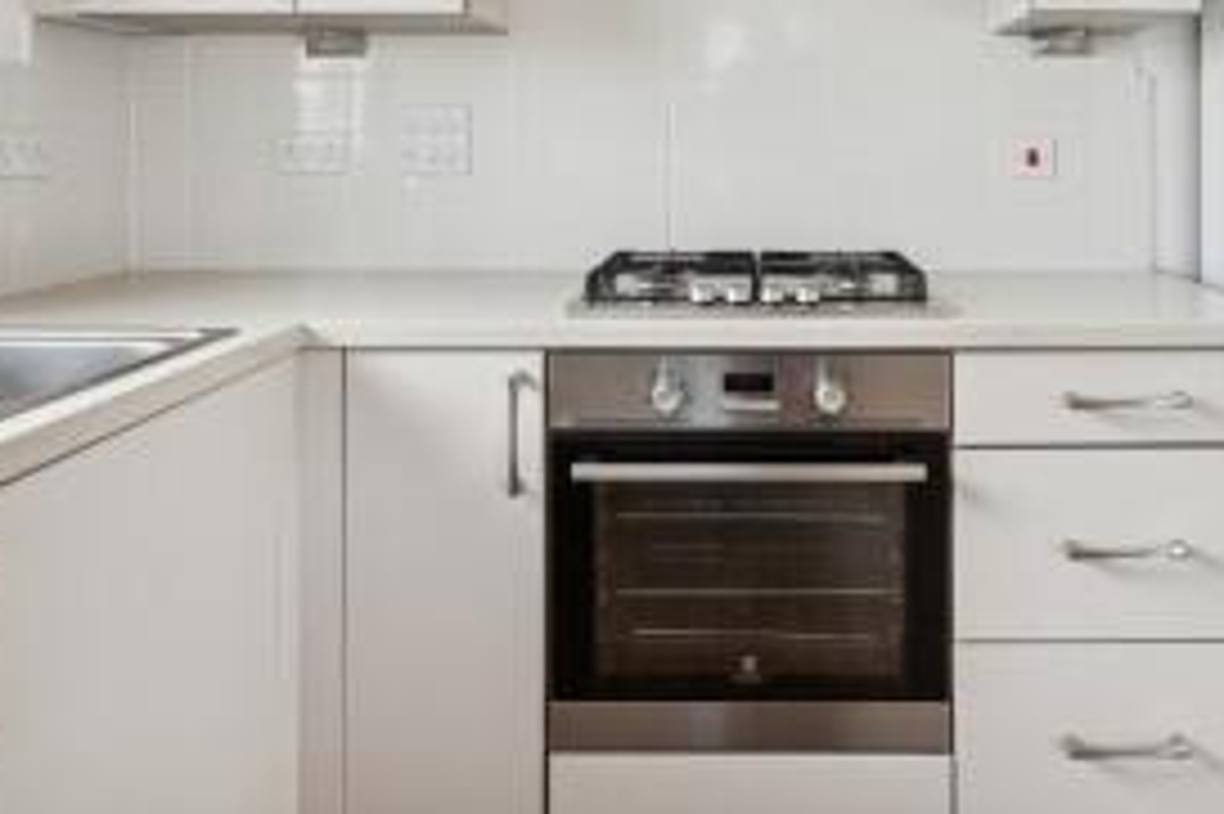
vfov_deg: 44.2
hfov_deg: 64.7
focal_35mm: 28
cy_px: 169
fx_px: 951
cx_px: 752
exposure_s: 1/160
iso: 250
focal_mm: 16
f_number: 4
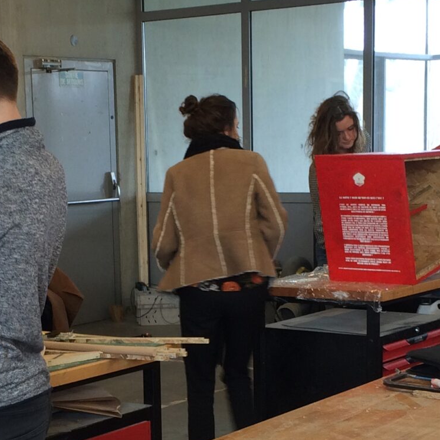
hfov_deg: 19.7
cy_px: 372
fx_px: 1266
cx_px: 144
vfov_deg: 19.5
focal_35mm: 88
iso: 40
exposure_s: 1/33
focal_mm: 4.15
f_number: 2.2
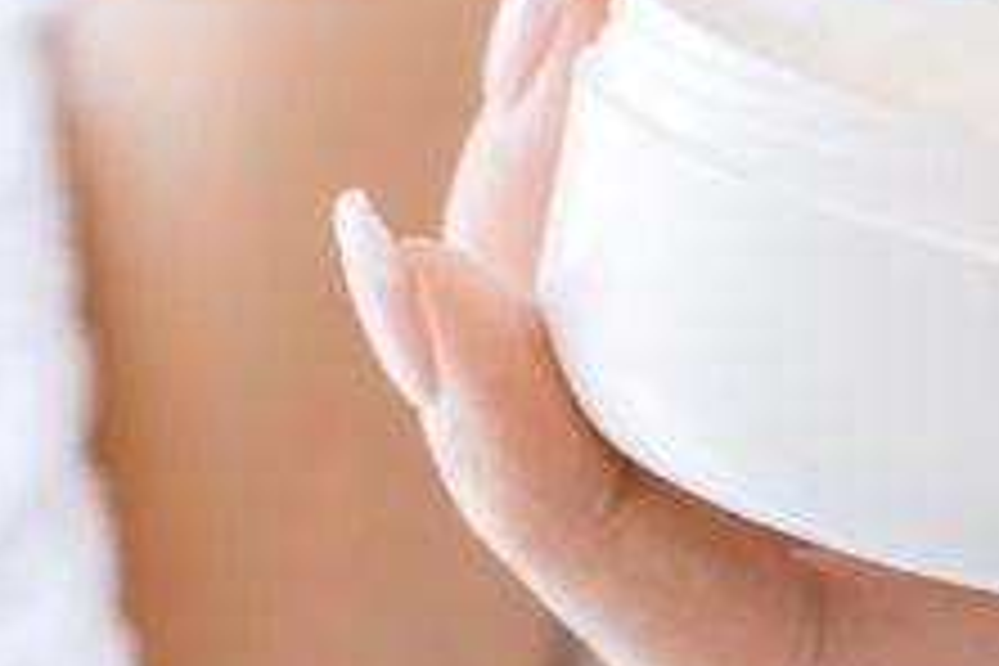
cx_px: 135
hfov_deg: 7.6
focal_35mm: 270
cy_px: -569
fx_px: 7492
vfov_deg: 5.0
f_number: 3.2
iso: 400
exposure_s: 1/160
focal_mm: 50
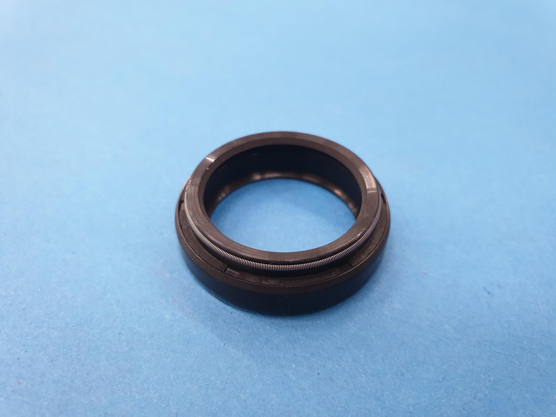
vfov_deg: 53.1
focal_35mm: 26
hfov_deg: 67.3
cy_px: 208
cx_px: 278
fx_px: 418
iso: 250
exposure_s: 1/25
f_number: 2.4
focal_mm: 4.3
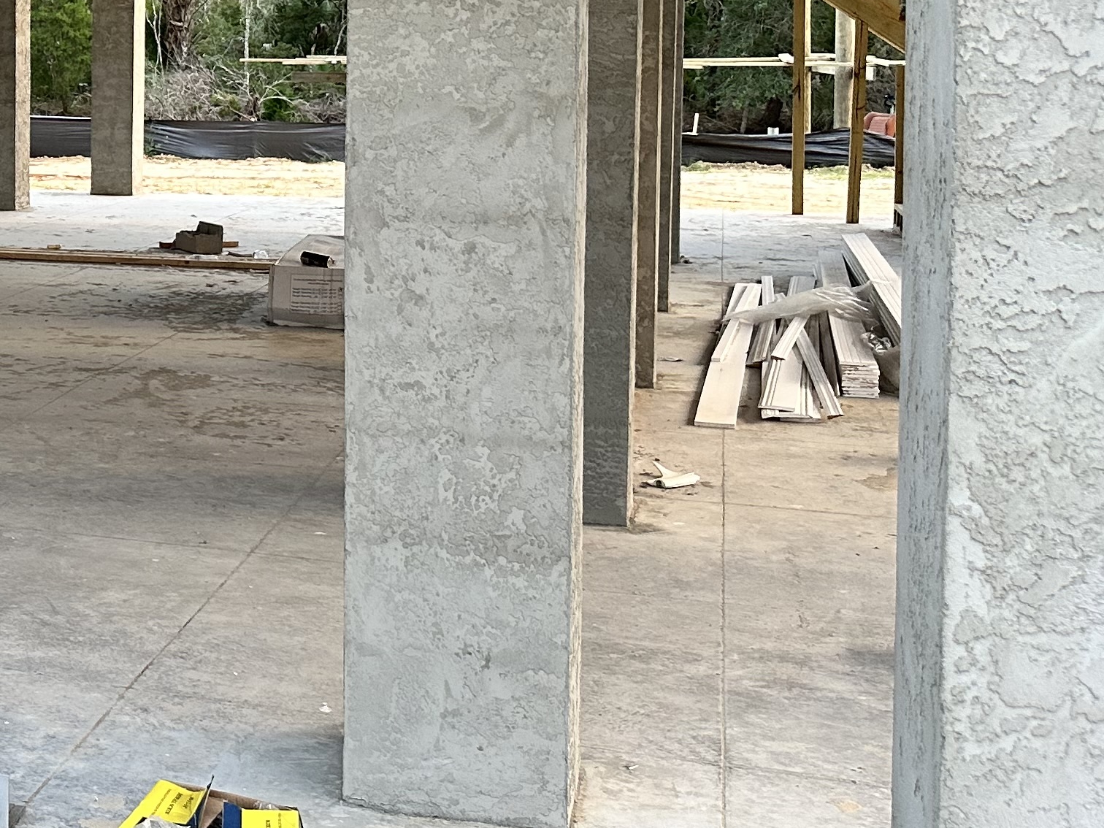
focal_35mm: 64
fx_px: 2041
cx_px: -187
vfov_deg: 22.6
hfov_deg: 27.1
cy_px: 142
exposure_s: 1/121
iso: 160
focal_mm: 6.86
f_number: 1.78
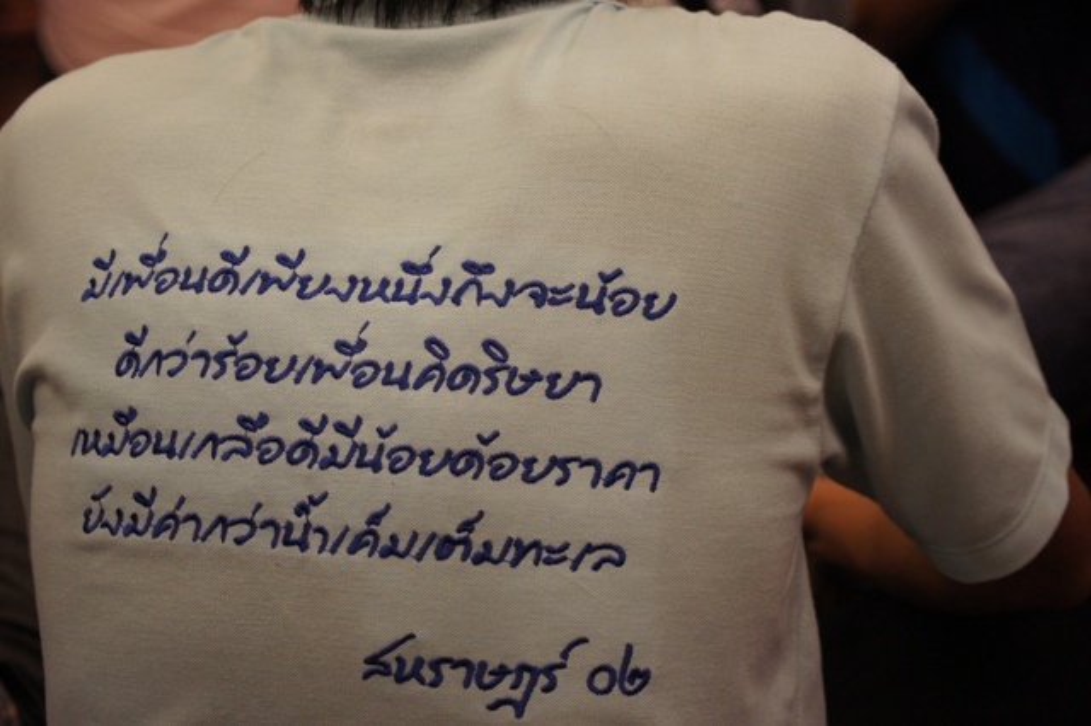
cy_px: 363
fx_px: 2499
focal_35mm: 82
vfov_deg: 16.5
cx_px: 546
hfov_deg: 24.6
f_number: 4
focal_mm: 55
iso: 1600
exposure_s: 1/60
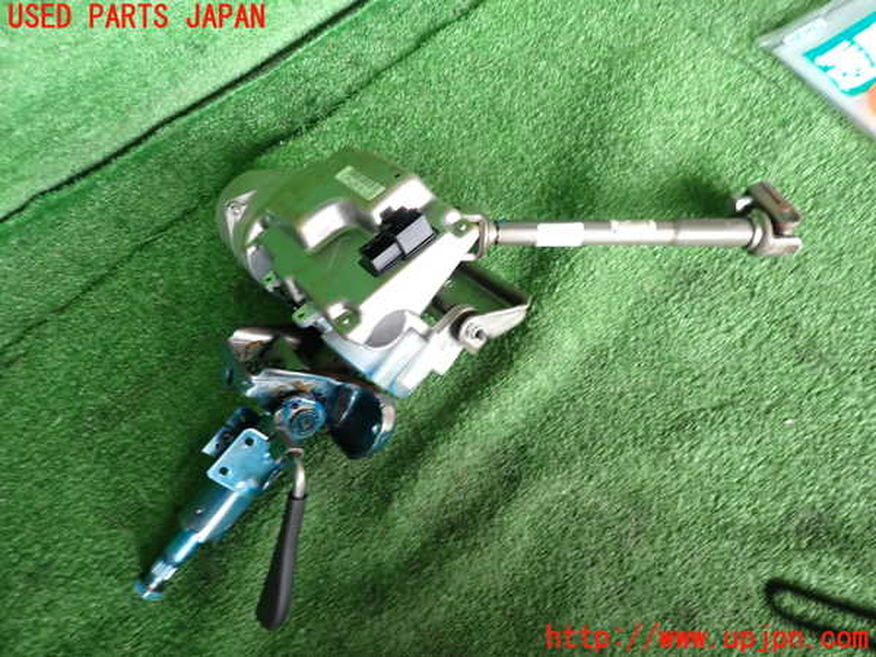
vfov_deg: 54.9
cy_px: 328
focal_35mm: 25
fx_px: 633
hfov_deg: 69.4
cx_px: 438
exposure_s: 1/30
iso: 250
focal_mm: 4.5
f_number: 2
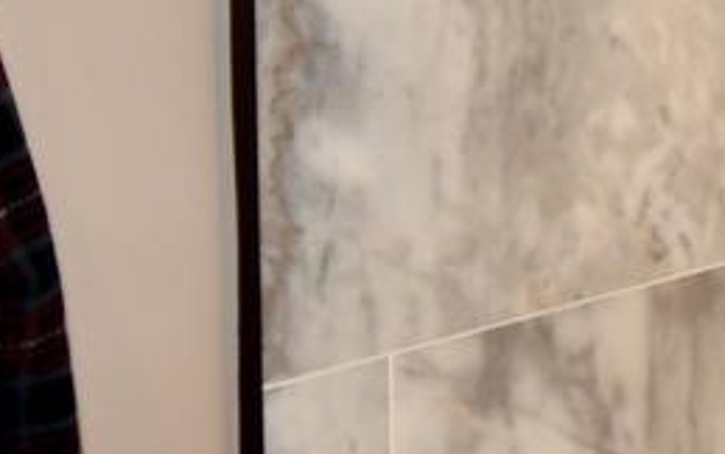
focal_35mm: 102
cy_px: -3
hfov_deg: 16.7
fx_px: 2016
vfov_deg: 12.7
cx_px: 1324
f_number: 4
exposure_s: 1/60
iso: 560
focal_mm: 12
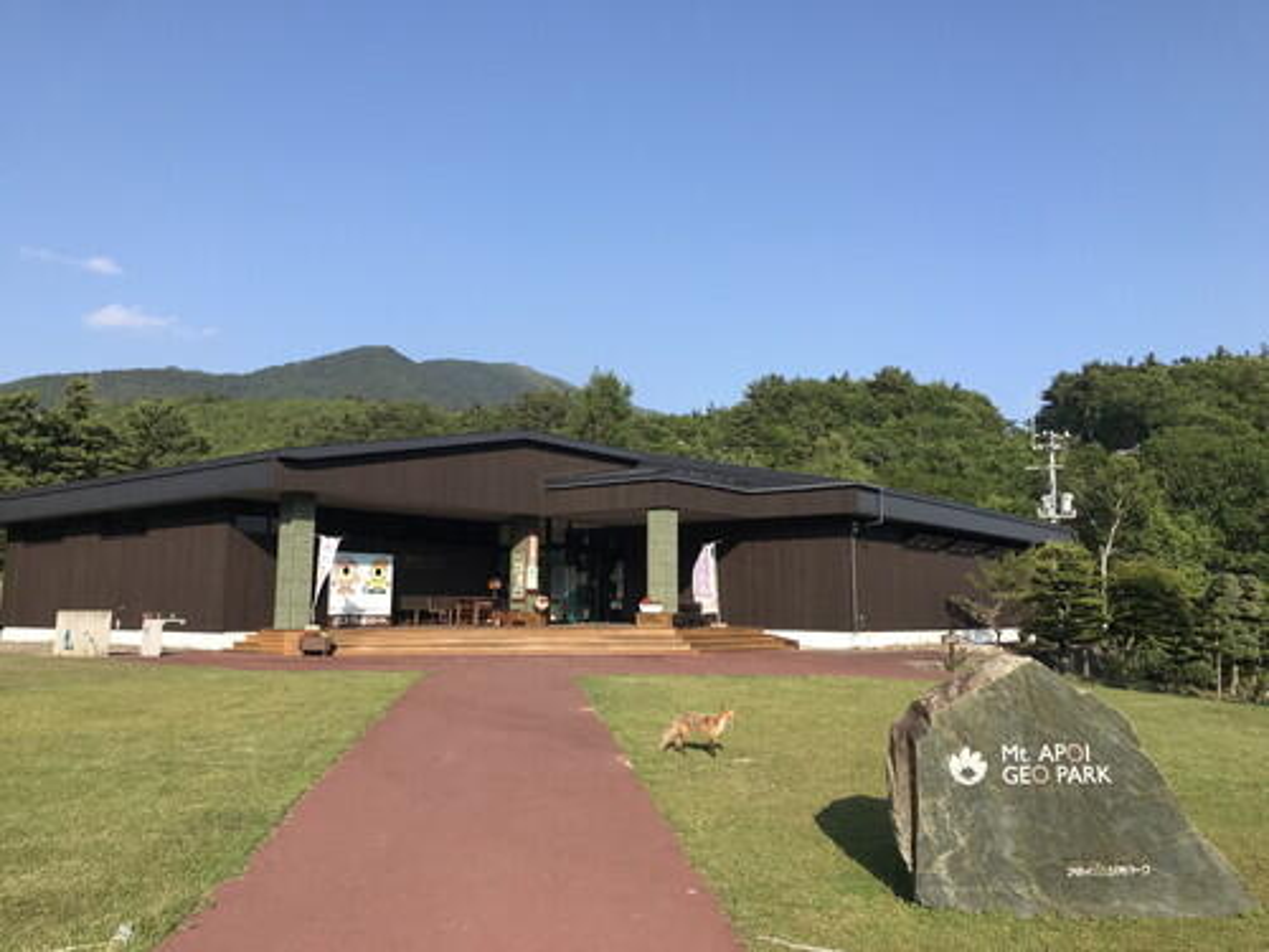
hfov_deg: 63.4
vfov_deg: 49.7
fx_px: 1026
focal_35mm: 28
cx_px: 634
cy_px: 476
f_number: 1.8
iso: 20
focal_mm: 3.99
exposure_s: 1/1546
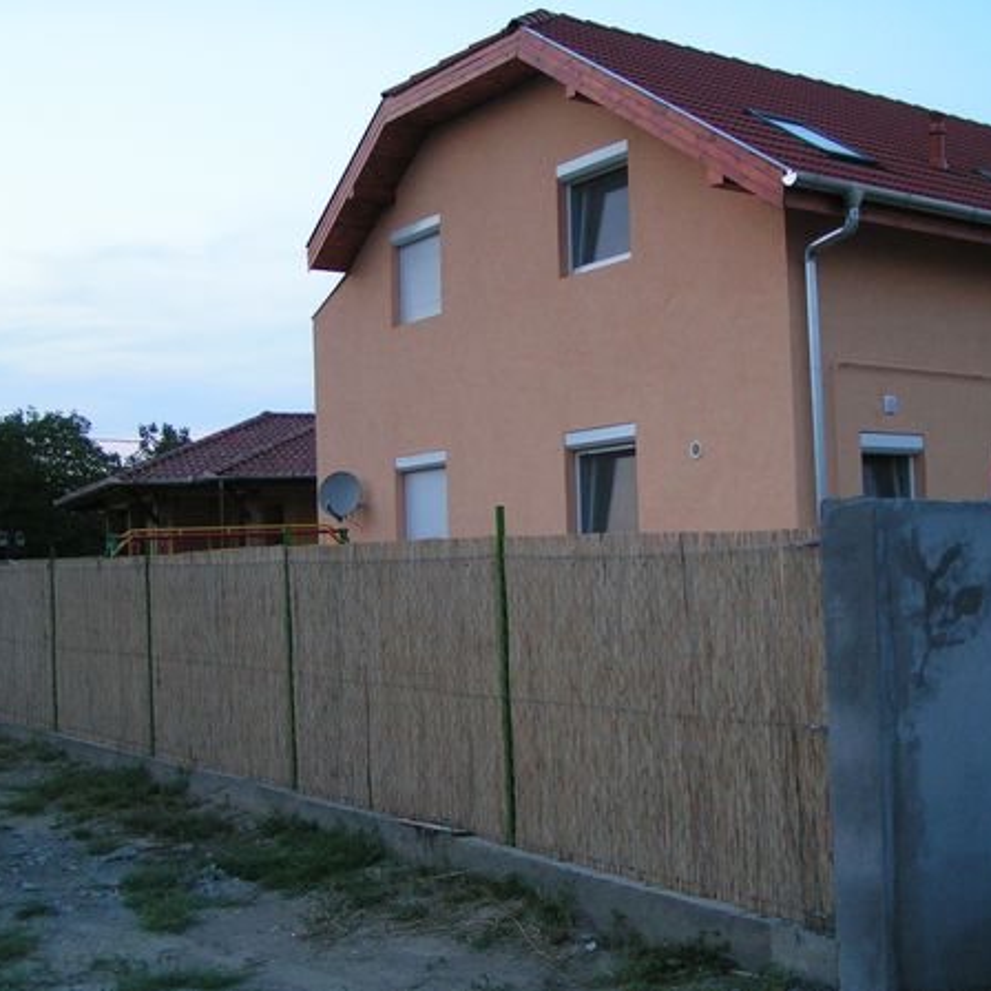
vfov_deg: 37.6
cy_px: 496
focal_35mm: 45
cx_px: 584
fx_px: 1458
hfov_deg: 37.4
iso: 125
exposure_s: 1/40
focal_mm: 5.8
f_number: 2.8
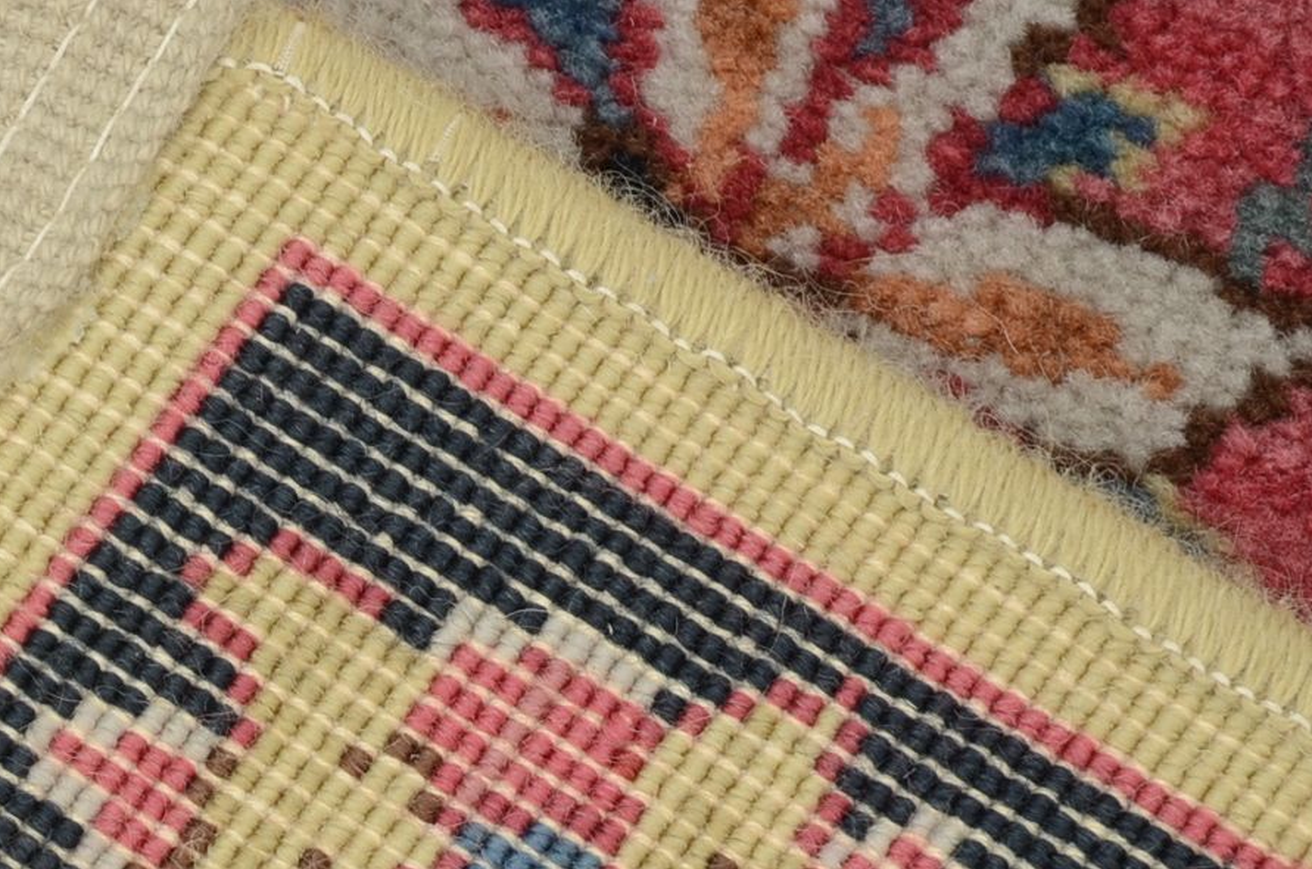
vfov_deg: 3.1
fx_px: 15833
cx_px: -52
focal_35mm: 435
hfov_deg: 4.7
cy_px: 517
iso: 200
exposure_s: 1/80
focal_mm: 105
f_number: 7.1
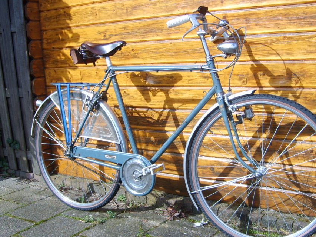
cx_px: 178
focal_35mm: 42
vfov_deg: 34.4
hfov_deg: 44.7
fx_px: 383
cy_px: 120
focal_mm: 5.8
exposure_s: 1/500
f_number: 2.8
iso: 50
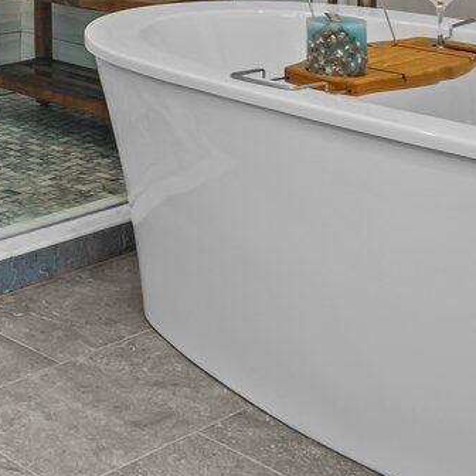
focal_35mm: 83
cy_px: -241
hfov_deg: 19.2
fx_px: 1291
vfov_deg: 18.5
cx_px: -154
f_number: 8
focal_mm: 16
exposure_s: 1/3
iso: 400
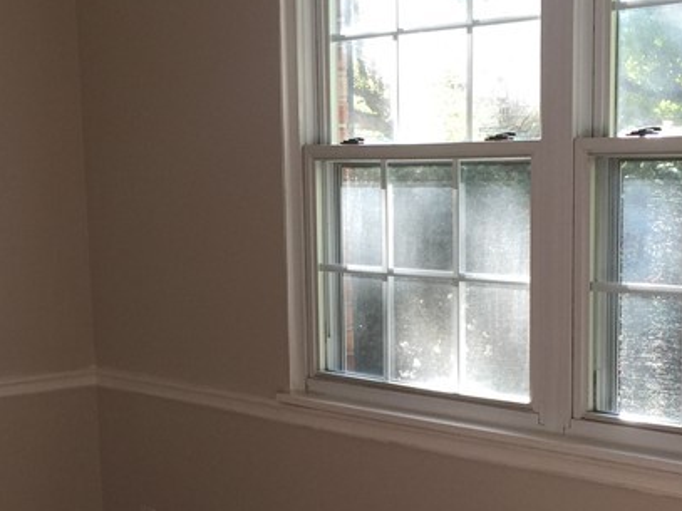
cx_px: 317
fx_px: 1438
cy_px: 410
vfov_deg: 19.9
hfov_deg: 26.7
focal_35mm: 73
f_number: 2.2
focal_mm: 4.15
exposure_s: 1/40
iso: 32
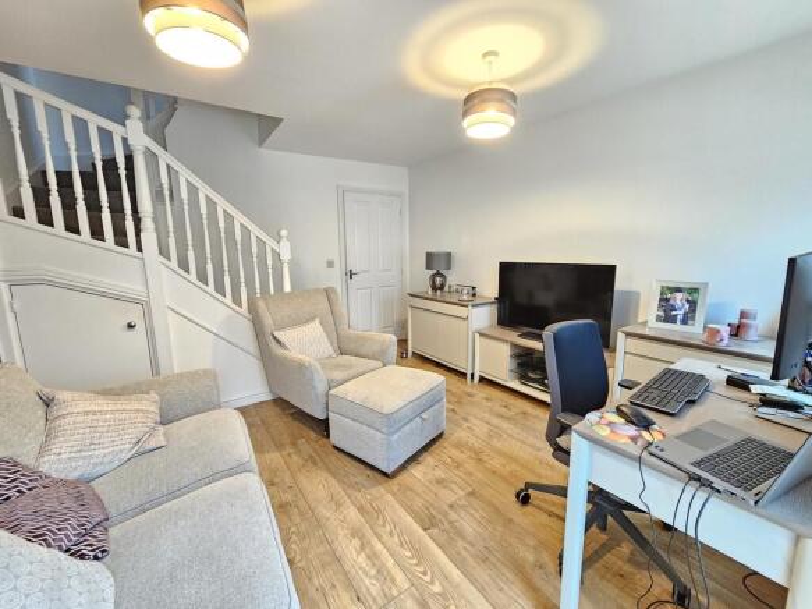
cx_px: 406
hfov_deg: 106.2
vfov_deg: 89.9
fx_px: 305
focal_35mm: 13
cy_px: 304
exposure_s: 1/33
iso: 400
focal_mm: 2.2
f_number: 2.2
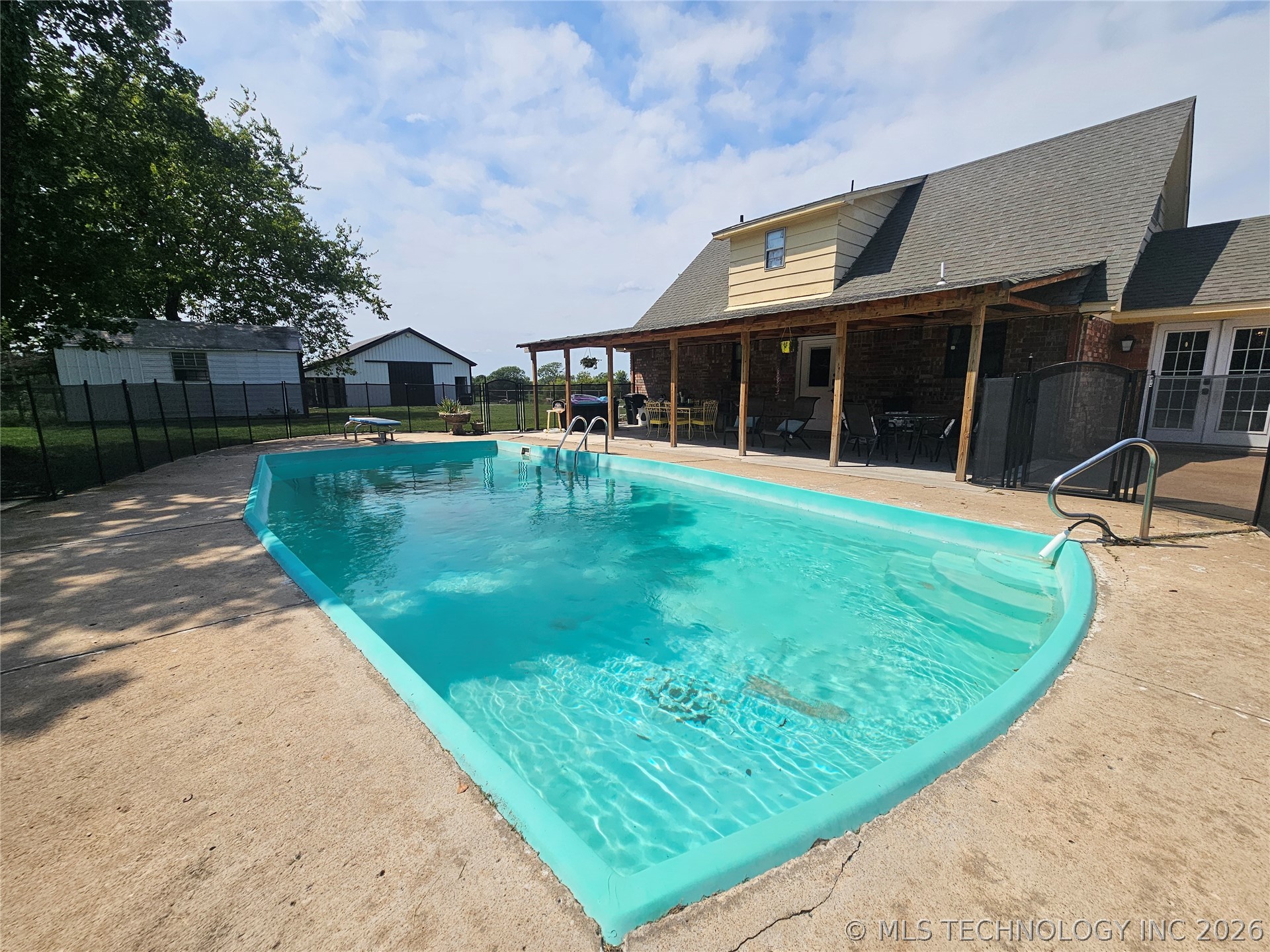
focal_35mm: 13
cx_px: 635
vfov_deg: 89.9
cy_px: 476
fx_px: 477
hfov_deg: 106.2
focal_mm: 2.2
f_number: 2.2
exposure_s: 1/4361
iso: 50
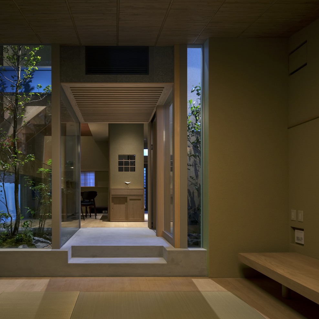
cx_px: 108
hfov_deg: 67.8
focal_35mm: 22
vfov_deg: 69.6
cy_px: 160
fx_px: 229
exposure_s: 1/3
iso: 400
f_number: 9.5
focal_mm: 17
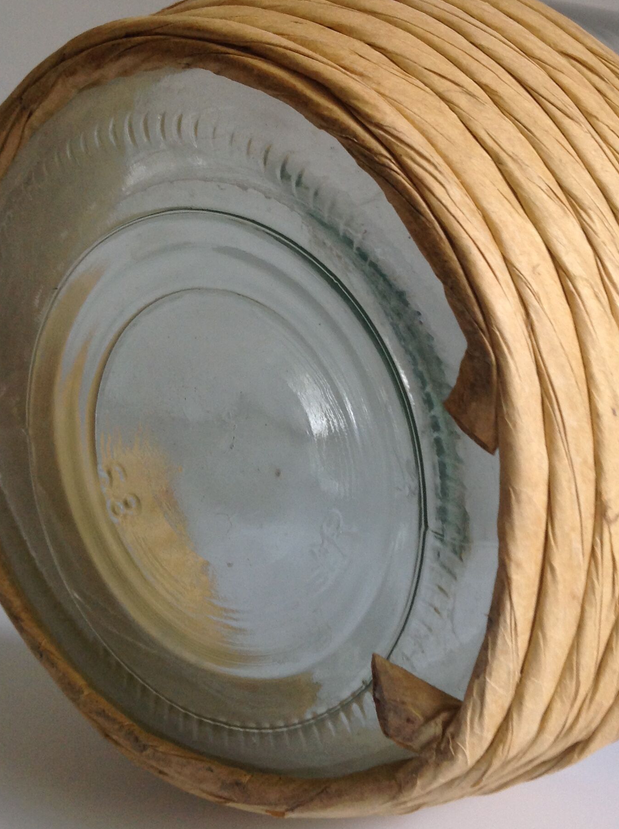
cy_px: 385
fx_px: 1195
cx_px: 422
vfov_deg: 38.2
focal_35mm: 50
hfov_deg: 28.8
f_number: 2.4
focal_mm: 4.28
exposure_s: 1/15
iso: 100
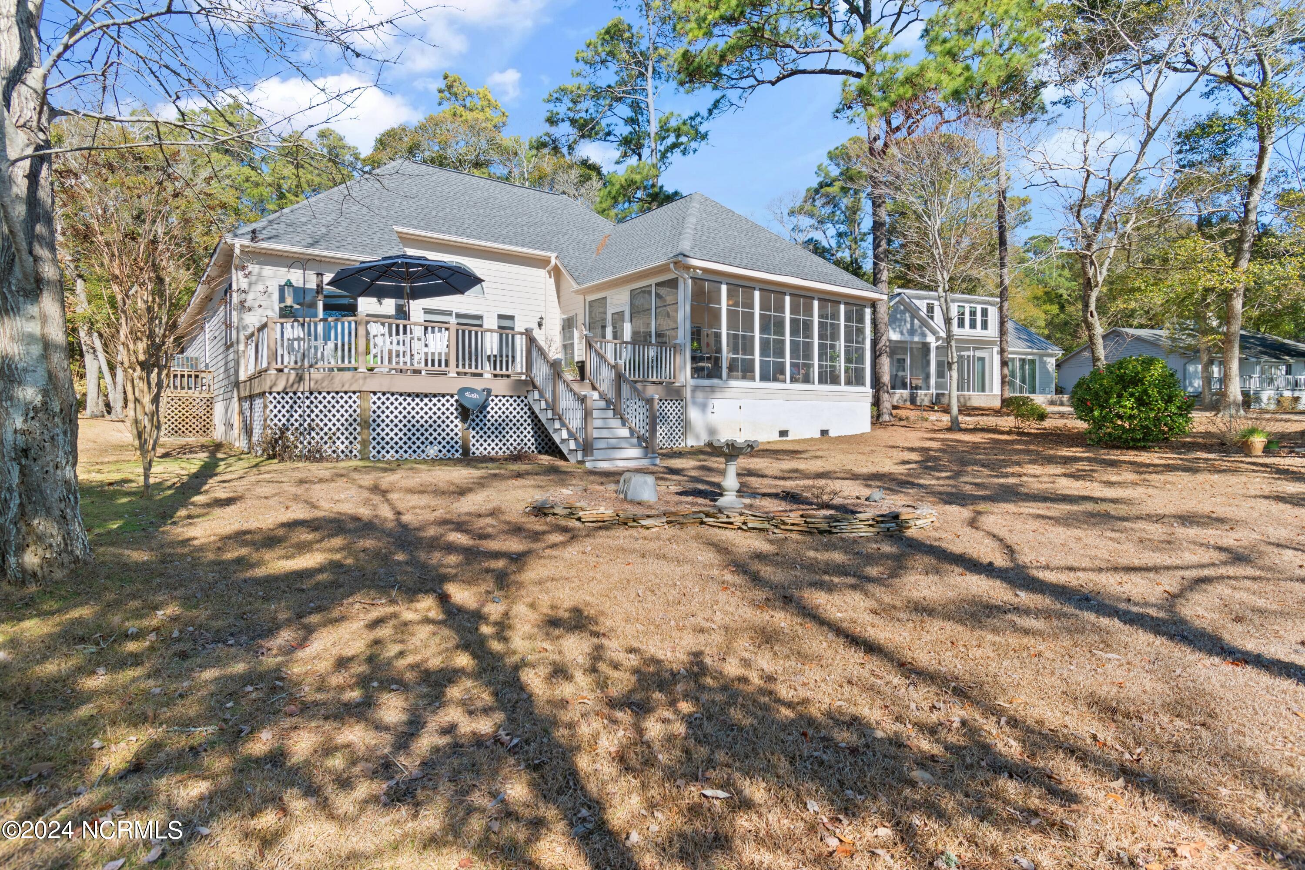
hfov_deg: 86.9
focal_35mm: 19
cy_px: 435
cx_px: 652
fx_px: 689
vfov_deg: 64.6
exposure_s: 1/160
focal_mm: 13
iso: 100
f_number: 6.3
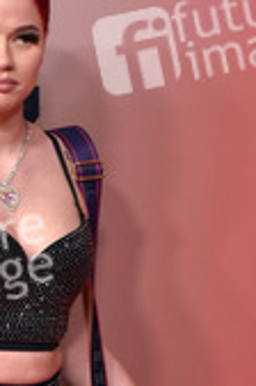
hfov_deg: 4.8
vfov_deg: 7.2
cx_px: 2
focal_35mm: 284
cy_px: 384
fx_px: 3042
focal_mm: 120
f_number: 5.6
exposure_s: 1/200
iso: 2000
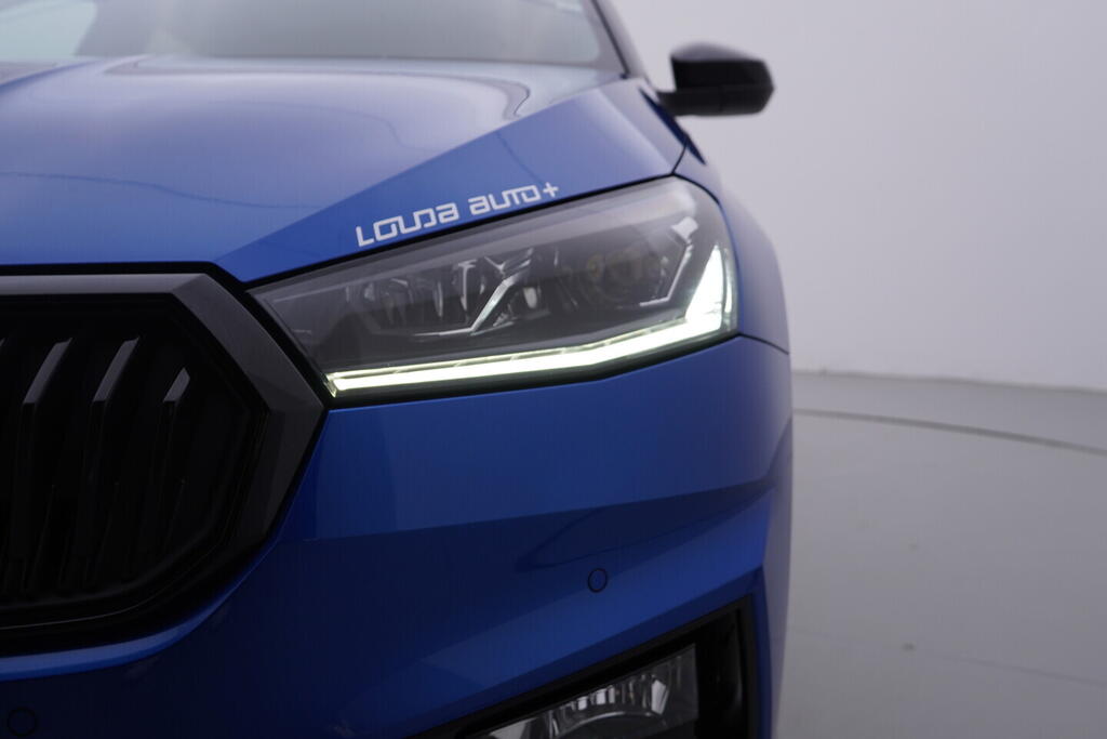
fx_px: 1107
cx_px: 554
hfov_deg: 53.1
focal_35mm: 36
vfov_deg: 36.9
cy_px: 370
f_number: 4.5
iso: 125
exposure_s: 1/100
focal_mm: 24
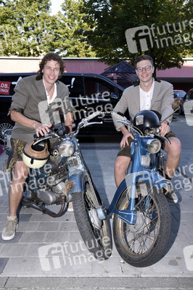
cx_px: 96
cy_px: 145
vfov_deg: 58.8
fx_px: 258
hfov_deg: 41.0
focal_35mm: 32
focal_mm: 32
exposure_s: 1/160
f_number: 8
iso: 500
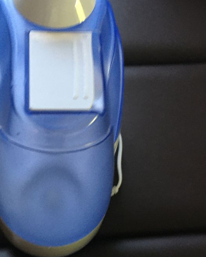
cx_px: 71
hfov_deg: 34.6
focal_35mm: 43
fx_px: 327
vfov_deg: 42.9
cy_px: 138
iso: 200
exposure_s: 1/17
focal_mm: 4.15
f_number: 2.2
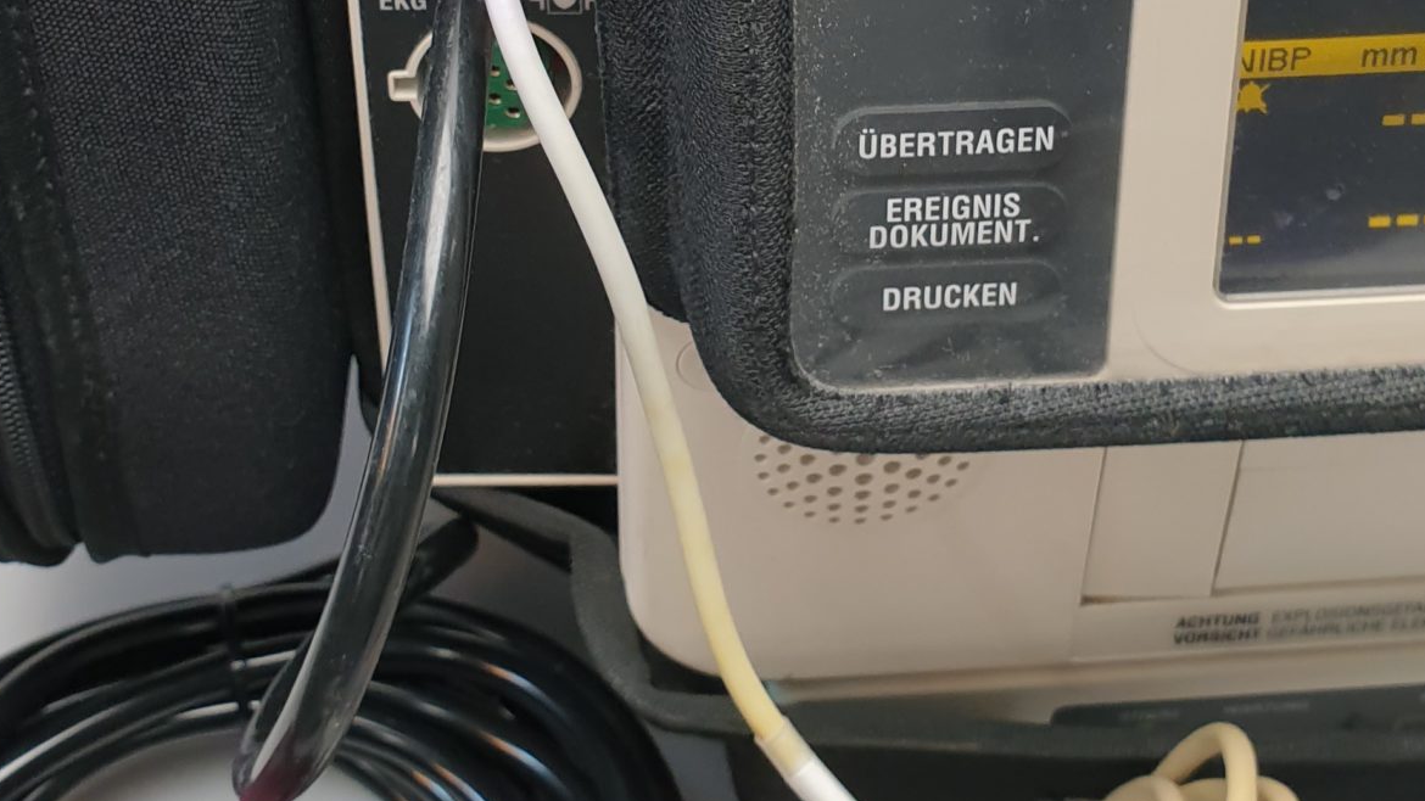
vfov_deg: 18.8
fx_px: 2343
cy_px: -40
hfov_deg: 33.8
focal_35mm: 62
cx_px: 625
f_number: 2.4
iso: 100
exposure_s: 1/50
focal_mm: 4.3
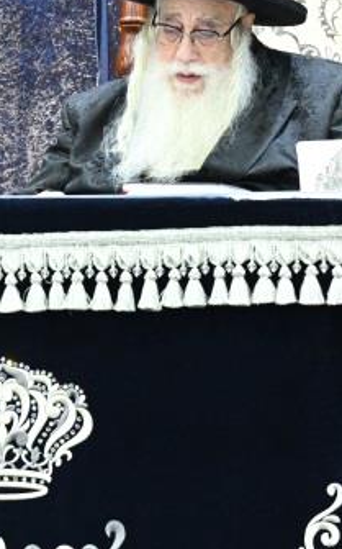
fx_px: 4793
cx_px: -7
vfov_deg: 6.5
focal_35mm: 321
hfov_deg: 4.1
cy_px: 224
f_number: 4.5
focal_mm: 103
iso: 5000
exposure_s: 1/100
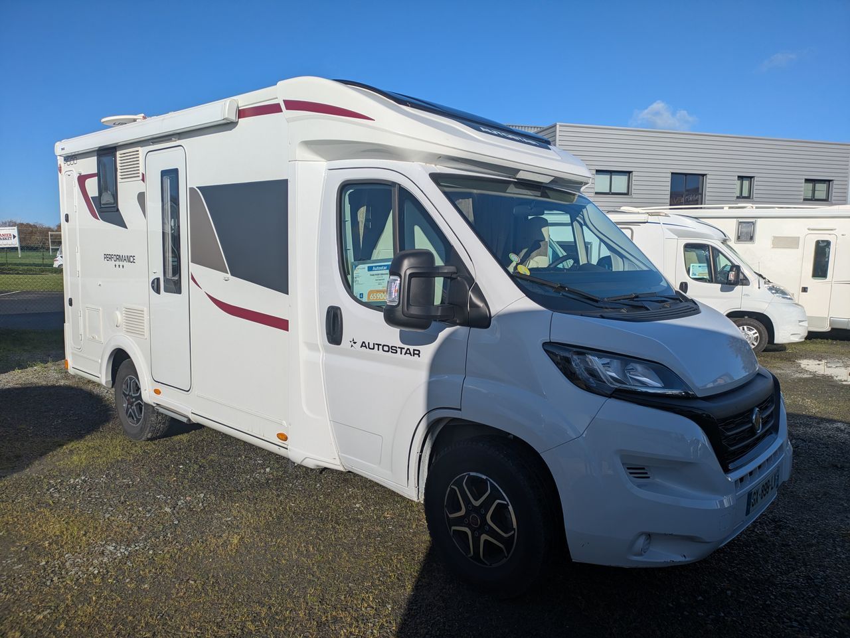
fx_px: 614
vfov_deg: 54.9
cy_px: 319
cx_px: 425
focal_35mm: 25
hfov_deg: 69.4
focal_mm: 5.43
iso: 44
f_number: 1.89
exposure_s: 1/3953
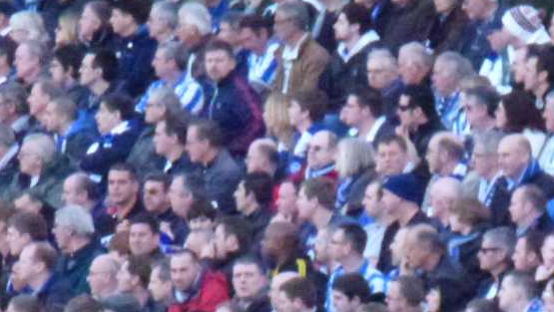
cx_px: 359
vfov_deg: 1.0
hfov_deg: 1.8
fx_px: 17774
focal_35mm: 1210
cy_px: 594
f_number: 5.9
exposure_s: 1/400
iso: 1600
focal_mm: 68.8
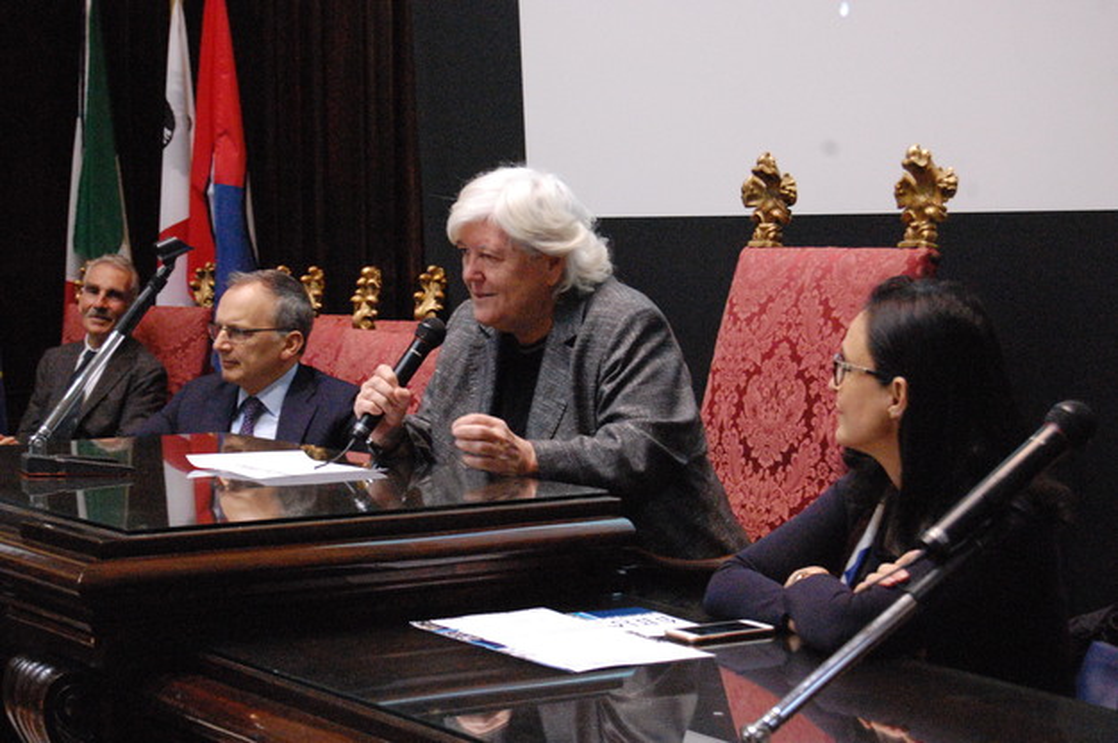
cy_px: 372
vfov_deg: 16.5
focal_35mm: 82
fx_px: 2559
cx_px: 559
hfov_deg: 24.6
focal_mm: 55
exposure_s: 1/50
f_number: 5.6
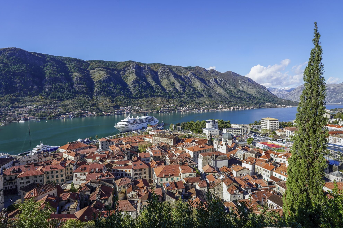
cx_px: 172
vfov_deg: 61.9
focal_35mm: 20
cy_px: 114
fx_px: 191
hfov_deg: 84.0
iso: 100
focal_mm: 20
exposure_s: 1/125
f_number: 9
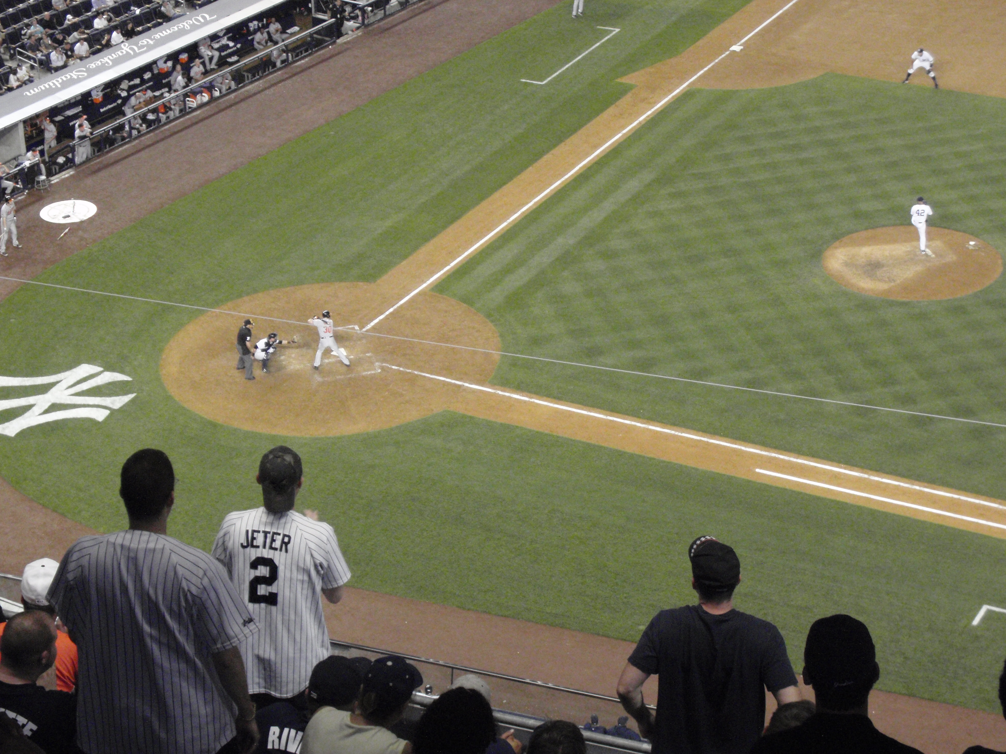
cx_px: 503
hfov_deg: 21.5
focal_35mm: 91
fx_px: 2645
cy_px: 377
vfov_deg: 16.2
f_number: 4.7
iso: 500
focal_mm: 16.25
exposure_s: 1/80
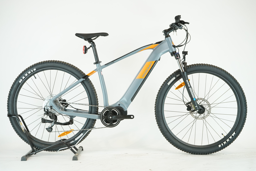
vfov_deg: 24.2
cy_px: 86
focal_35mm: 56
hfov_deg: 35.6
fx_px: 398
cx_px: 128
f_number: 6.3
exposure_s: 1/200
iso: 2000
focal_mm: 56
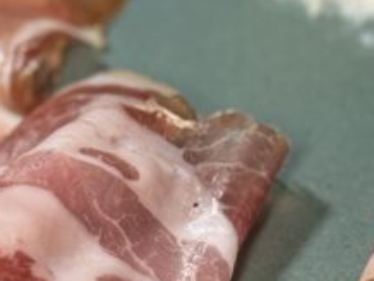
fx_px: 1904
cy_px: 70
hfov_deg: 11.2
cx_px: 333
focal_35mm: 176
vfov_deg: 8.4
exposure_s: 1/50
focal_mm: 6.76
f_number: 1.78
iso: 200
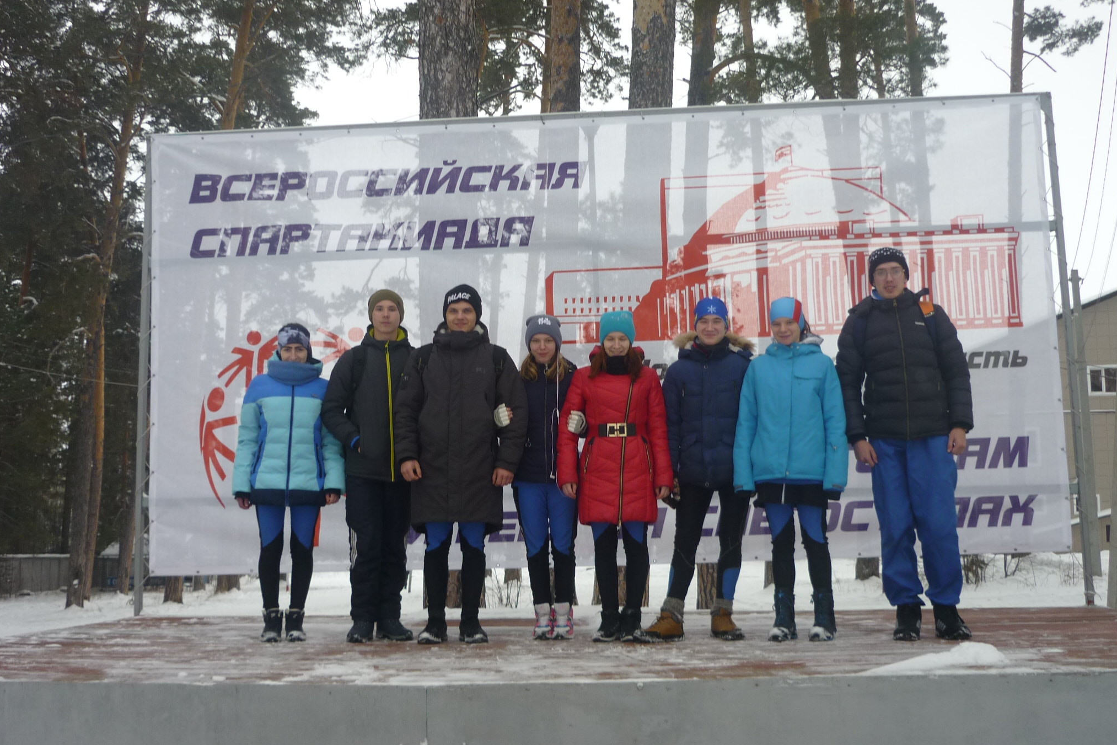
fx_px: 1272
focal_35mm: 41
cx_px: 557
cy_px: 385
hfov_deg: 47.4
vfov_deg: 32.6
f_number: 3
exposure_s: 1/125
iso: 100
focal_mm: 6.4
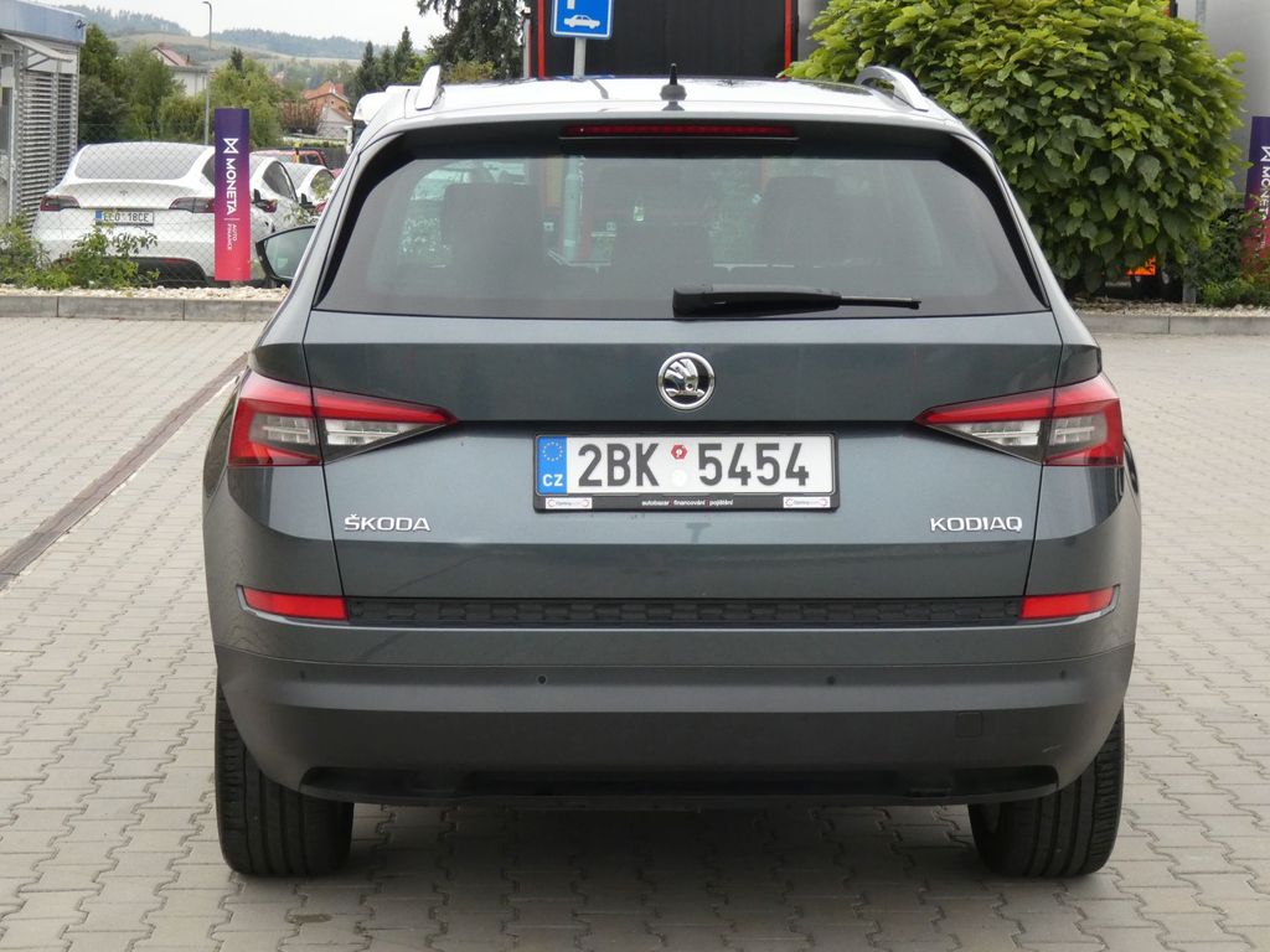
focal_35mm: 74
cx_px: 635
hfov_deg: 26.3
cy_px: 476
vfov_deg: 19.9
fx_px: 2715
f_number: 5.6
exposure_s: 1/80
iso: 400
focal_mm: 13.3
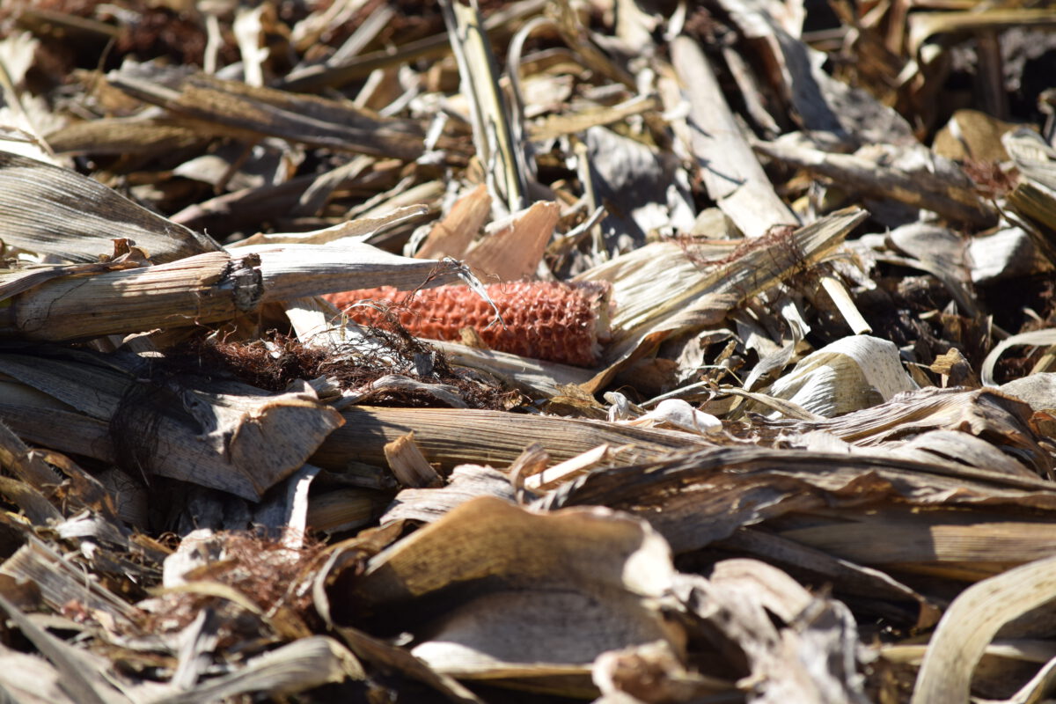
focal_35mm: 330
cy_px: 352
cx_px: 528
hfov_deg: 6.2
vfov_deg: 4.2
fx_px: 9679
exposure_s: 1/640
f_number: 6.3
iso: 200
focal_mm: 220
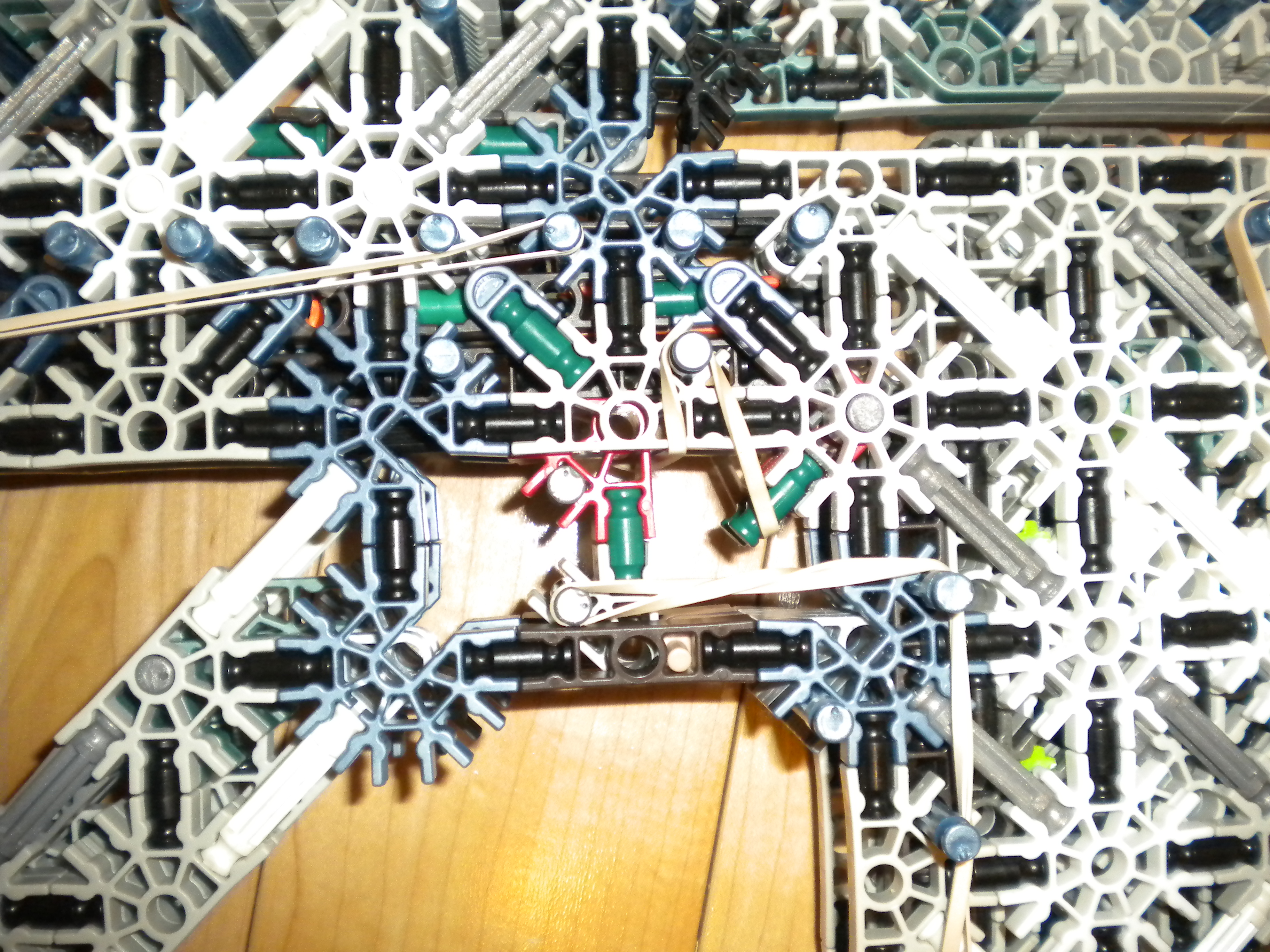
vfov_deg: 40.7
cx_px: 635
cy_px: 476
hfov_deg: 52.6
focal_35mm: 35
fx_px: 1284
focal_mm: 6.3
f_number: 3.1
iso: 400
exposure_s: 1/30
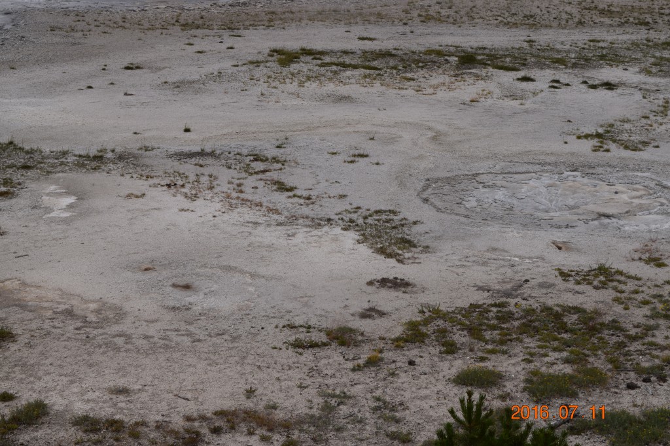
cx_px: 335
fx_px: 1395
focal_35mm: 75
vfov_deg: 18.2
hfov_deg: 27.0
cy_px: 223
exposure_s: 1/400
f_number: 10
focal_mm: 50
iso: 200
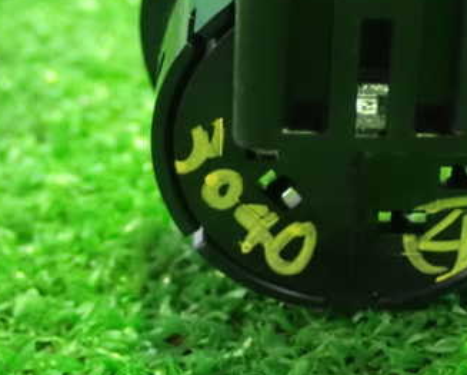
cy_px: 96
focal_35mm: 120
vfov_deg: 12.8
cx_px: 363
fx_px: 1660
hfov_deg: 15.9
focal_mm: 11.88
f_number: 3.8
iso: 1600
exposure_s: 1/10
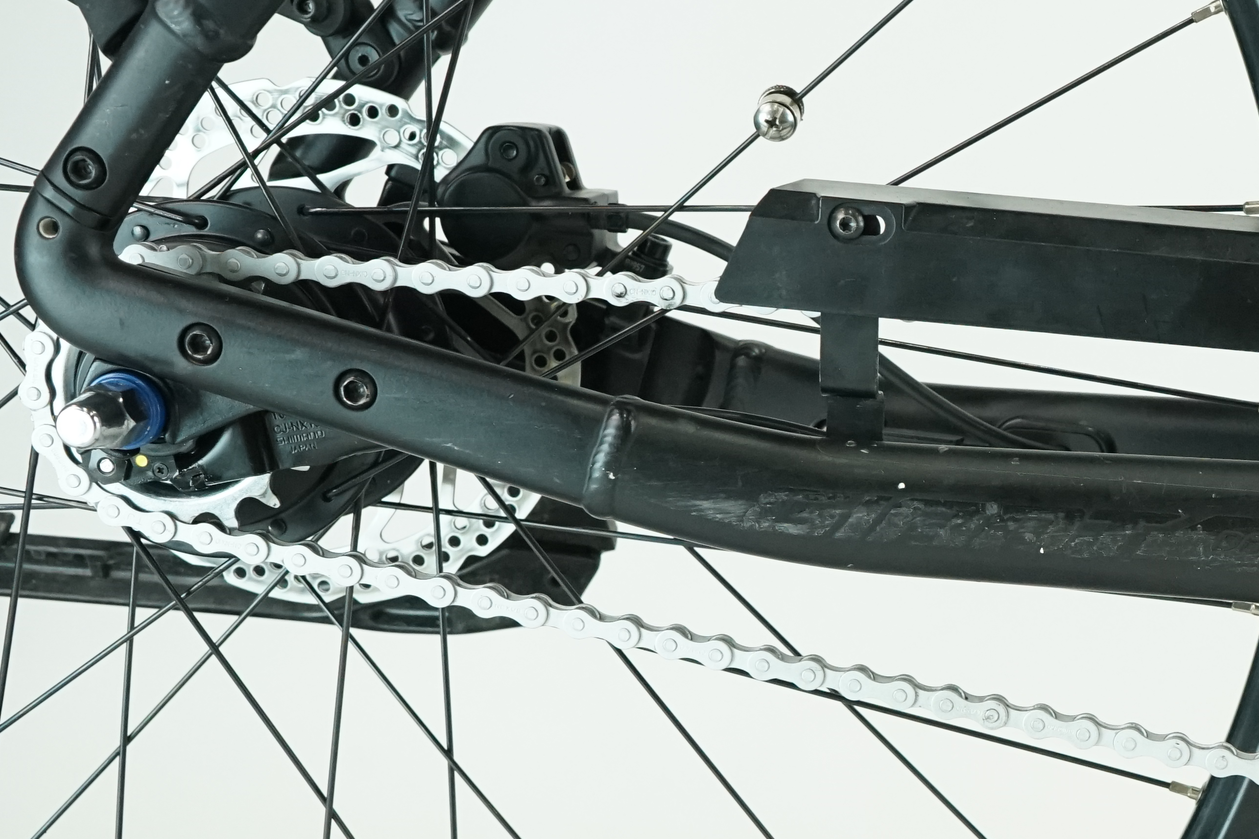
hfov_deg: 24.5
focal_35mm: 77
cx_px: 1396
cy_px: 570
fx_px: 2693
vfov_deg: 17.7
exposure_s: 1/200
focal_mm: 33
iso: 2500
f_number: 6.3
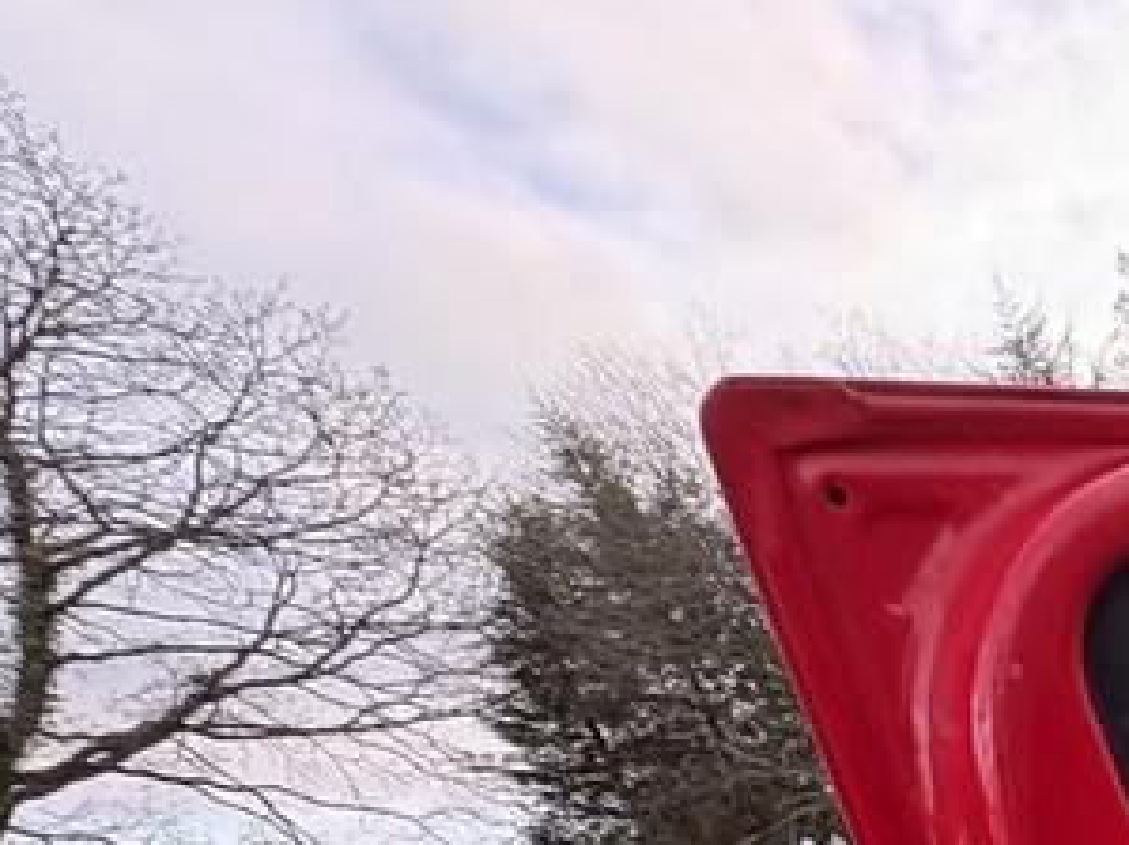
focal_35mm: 42
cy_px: 1237
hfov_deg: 29.3
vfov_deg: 26.1
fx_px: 1369
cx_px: 1658
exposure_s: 1/99
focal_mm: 2.22
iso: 64
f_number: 2.2
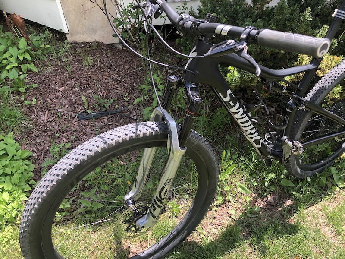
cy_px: 130
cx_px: 172
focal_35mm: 28
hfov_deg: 63.4
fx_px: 279
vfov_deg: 49.7
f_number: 1.8
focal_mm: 4
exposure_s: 1/128
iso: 20
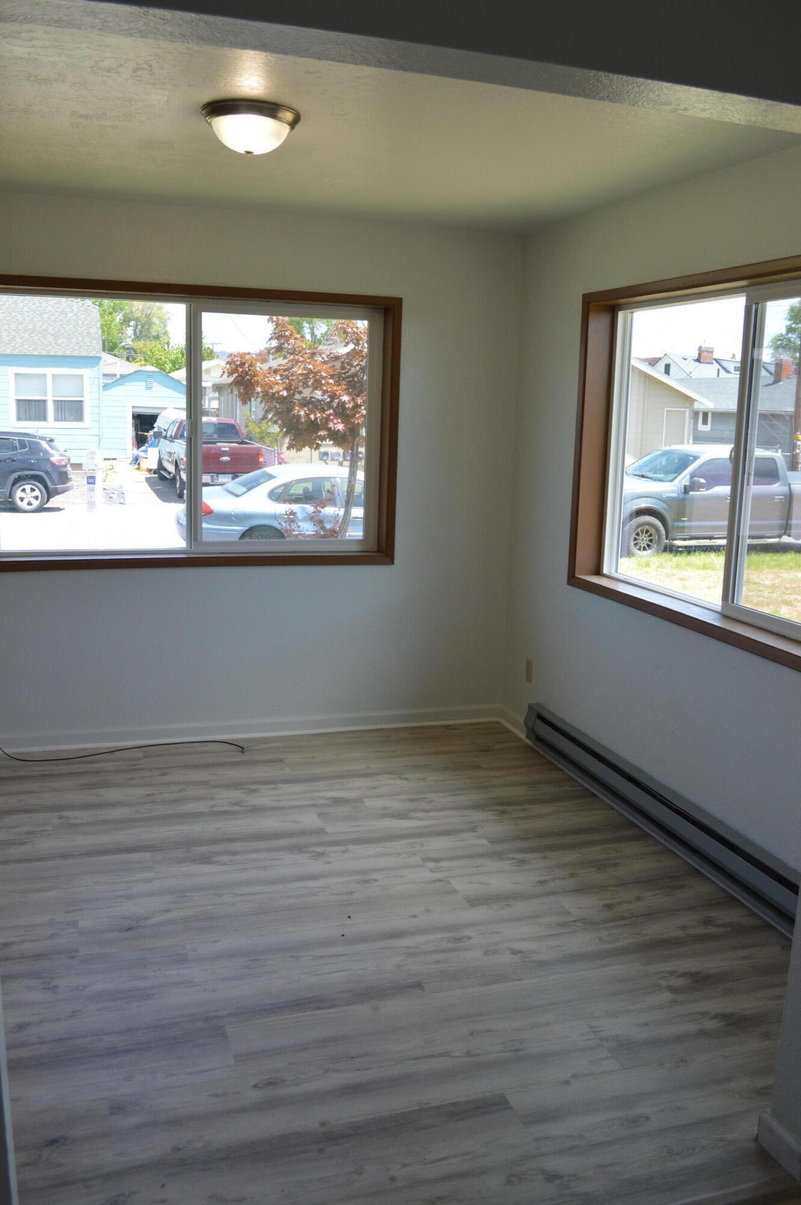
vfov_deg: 62.0
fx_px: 1003
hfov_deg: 43.5
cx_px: 400
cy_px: 602
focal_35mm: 30
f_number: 5.6
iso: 250
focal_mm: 20
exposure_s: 1/125
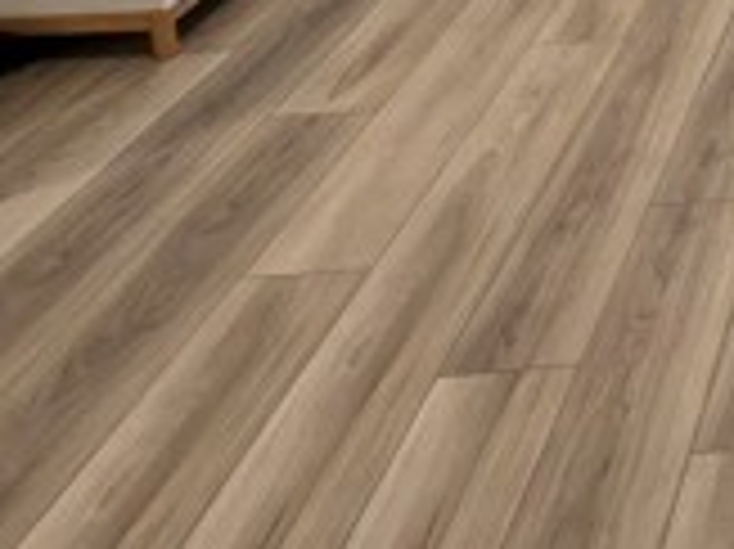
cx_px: 1189
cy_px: -378
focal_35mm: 51
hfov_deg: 24.9
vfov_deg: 21.4
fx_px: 1081
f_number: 2.2
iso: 125
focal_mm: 2.2
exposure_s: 1/60
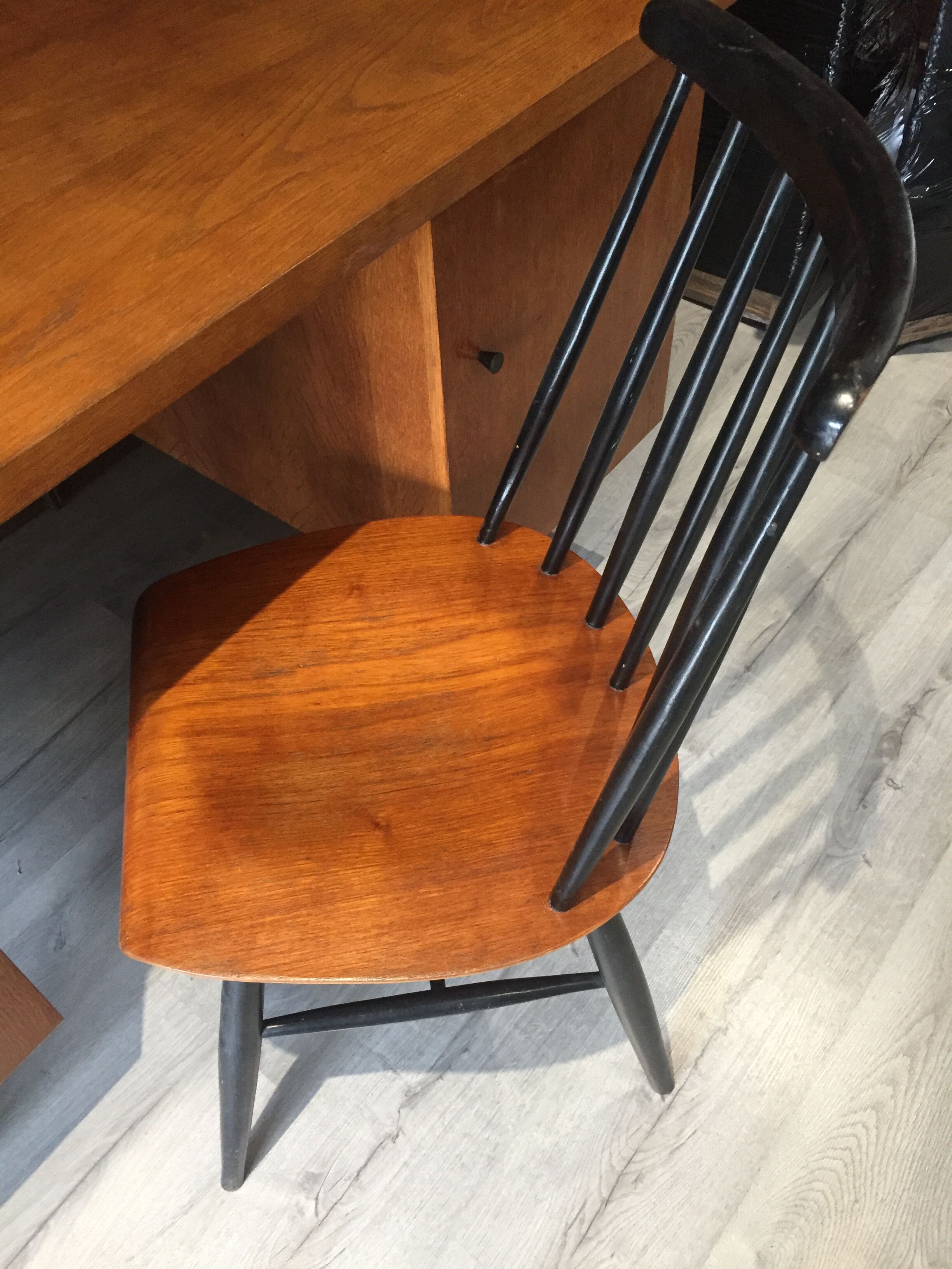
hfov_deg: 48.2
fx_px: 1063
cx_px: 476
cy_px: 634
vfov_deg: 61.7
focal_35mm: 29
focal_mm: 4.15
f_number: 2.2
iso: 250
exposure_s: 1/33
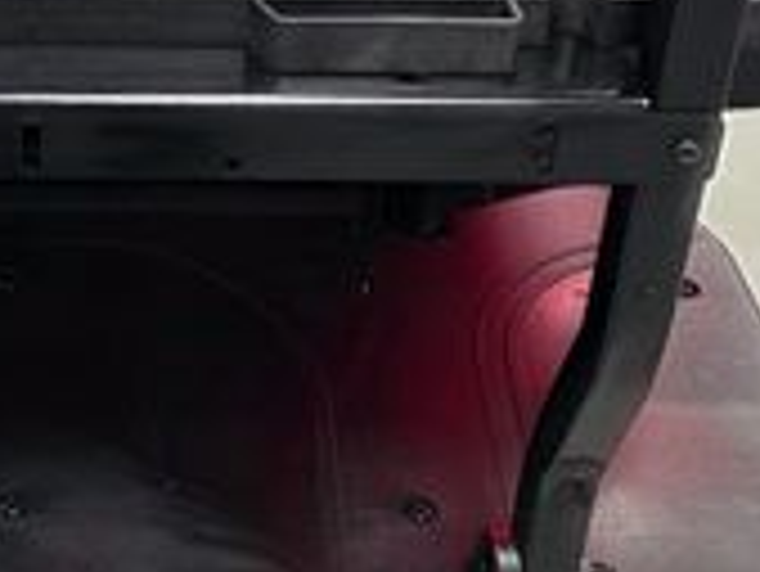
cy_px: -140
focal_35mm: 87
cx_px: -58
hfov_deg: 21.4
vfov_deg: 16.2
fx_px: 1911
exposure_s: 1/120
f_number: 1.7
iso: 200
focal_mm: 6.3
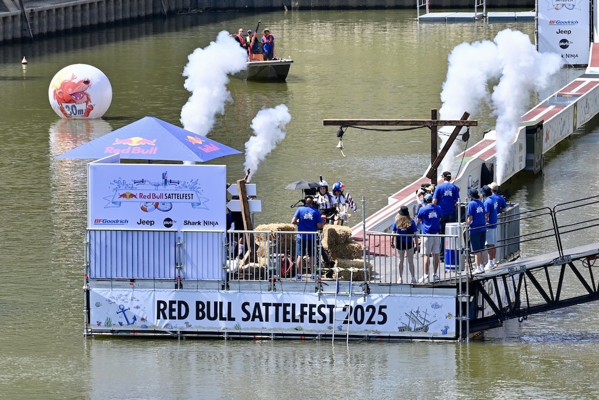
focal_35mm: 210
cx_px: 300
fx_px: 3494
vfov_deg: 6.5
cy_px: 200
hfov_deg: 9.8
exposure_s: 1/200
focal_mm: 210
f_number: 8
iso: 100
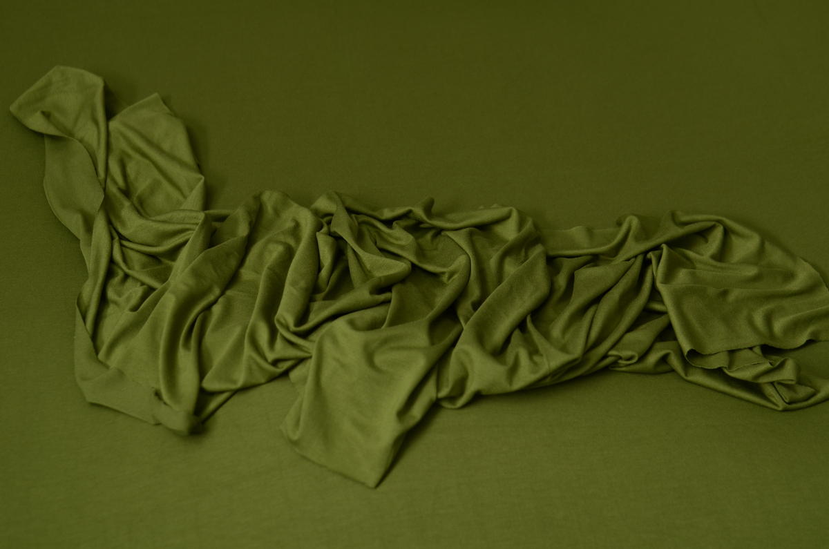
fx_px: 1379
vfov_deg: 22.5
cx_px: 414
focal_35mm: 60
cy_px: 274
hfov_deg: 33.5
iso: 200
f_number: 4
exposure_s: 1/100
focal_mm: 40
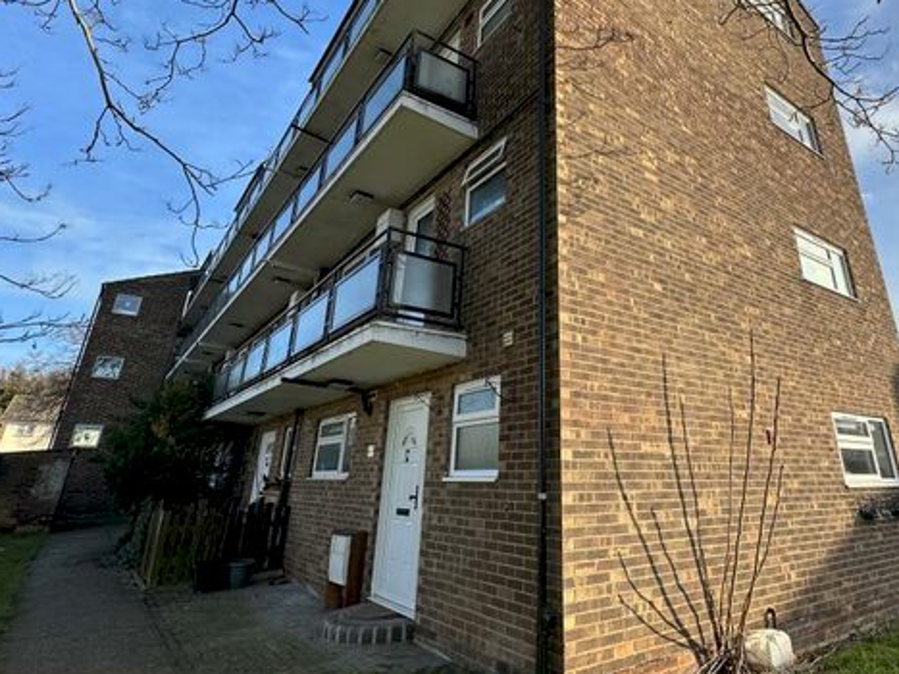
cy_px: 249
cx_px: 541
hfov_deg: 78.1
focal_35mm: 21
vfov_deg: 62.5
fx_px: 545
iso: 40
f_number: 2.2
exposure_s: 1/619
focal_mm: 2.22
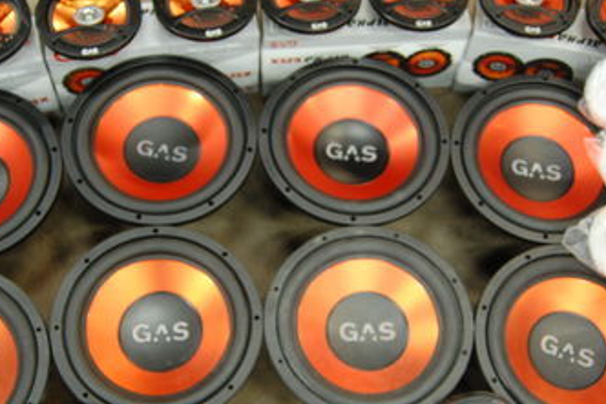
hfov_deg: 38.2
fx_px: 875
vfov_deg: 25.9
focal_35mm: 52
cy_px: 238
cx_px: 294
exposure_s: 1/30
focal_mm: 18
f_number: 3.5
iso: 800
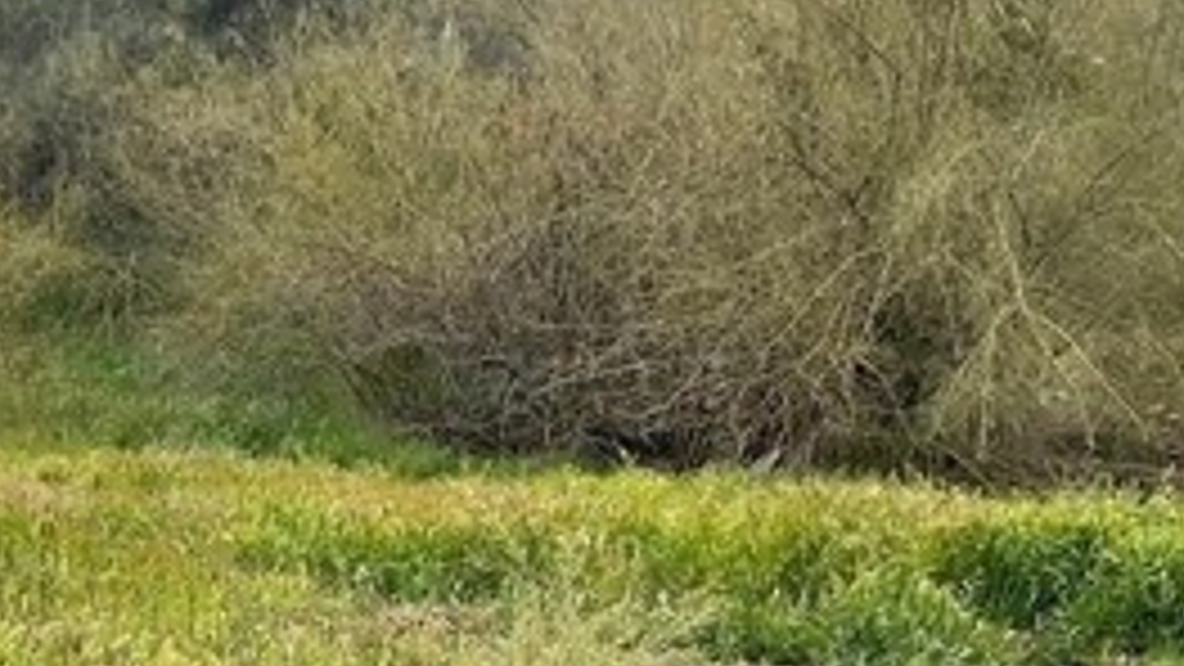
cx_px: 99
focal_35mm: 77
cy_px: 734
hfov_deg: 26.5
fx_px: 2418
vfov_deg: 15.3
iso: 16
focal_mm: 3
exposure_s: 1/478
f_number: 1.8
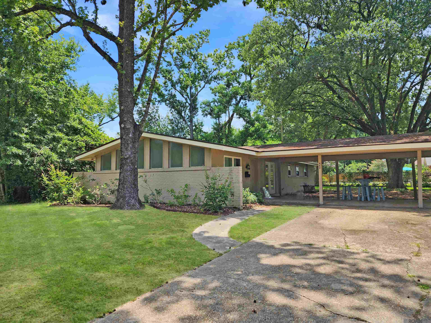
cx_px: 216
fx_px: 286
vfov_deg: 58.9
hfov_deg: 73.9
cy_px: 162
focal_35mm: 23
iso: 12
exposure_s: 1/559
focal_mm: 6.4
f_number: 1.8
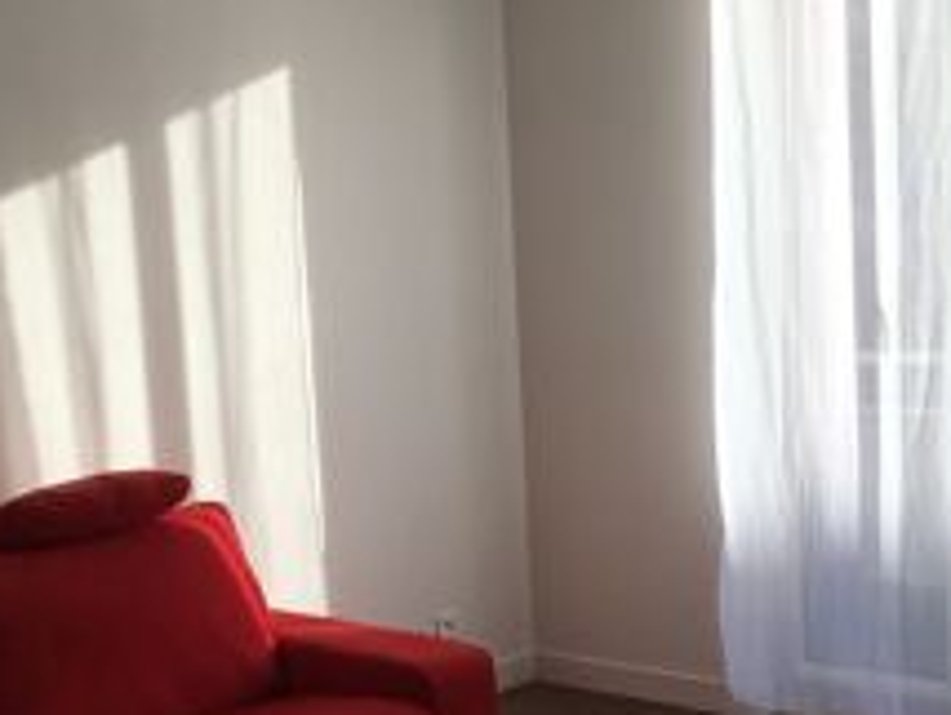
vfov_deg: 22.5
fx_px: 1788
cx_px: 449
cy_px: 497
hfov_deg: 29.8
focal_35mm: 65
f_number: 2.2
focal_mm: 4.15
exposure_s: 1/646
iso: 25
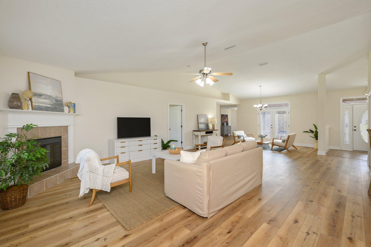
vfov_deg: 75.4
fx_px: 160
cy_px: 124
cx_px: 186
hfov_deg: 98.6
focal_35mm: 16
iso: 320
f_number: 8
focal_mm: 15.5
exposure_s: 1/30
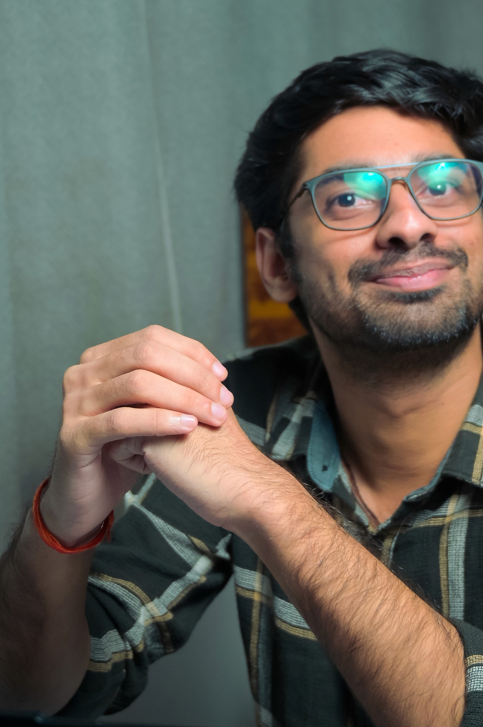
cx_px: 359
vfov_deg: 24.4
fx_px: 1653
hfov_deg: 16.5
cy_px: 141
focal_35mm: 82
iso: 200
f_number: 4
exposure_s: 1/400
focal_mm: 34
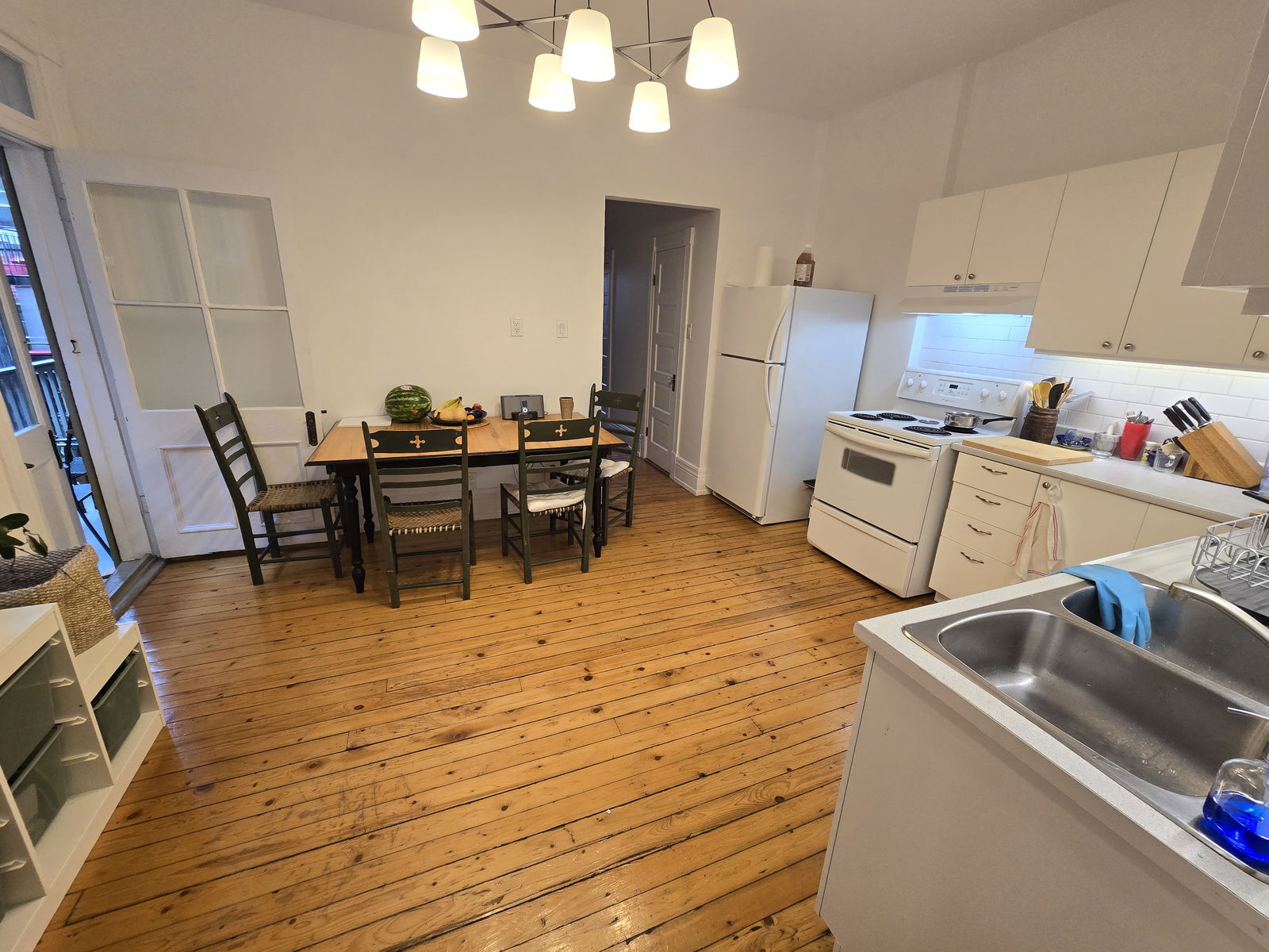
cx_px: 634
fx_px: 477
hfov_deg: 106.2
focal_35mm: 13
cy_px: 476
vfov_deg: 89.9
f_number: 2.2
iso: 160
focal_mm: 2.2
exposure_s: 1/60
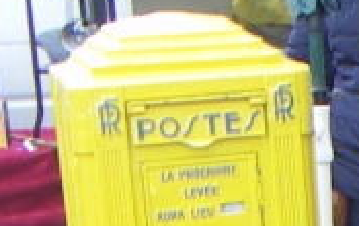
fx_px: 1705
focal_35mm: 174
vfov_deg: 7.1
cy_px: 536
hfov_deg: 11.2
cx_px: 652
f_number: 2.8
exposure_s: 1/60
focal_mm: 4.7
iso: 50
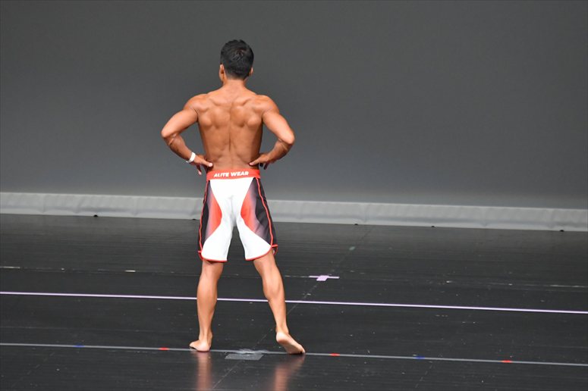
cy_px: 196
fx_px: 5632
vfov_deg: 4.0
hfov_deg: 6.0
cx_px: 294
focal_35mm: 345
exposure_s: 1/400
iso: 5000
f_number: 5.6
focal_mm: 230
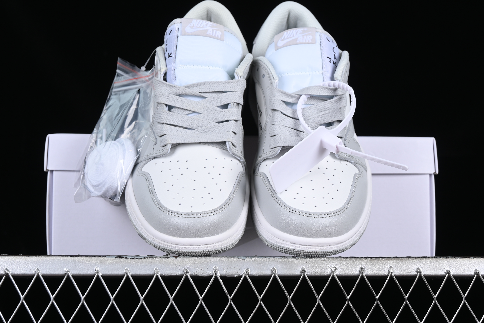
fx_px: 1008
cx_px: 242
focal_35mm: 75
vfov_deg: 18.2
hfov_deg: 27.0
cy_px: 162
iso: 160
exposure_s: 1/80
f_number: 8
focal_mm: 50
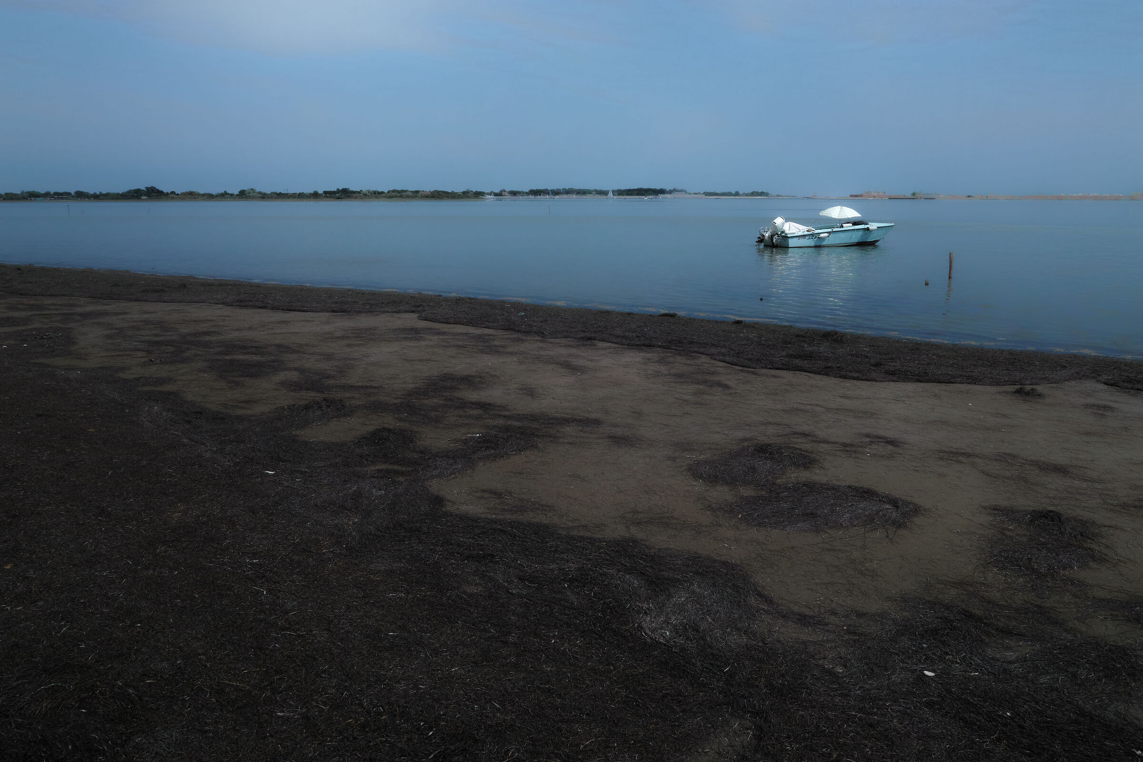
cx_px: 572
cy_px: 381
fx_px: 889
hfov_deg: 65.5
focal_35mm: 28
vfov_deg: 46.4
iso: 400
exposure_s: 1/640
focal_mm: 19
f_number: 11
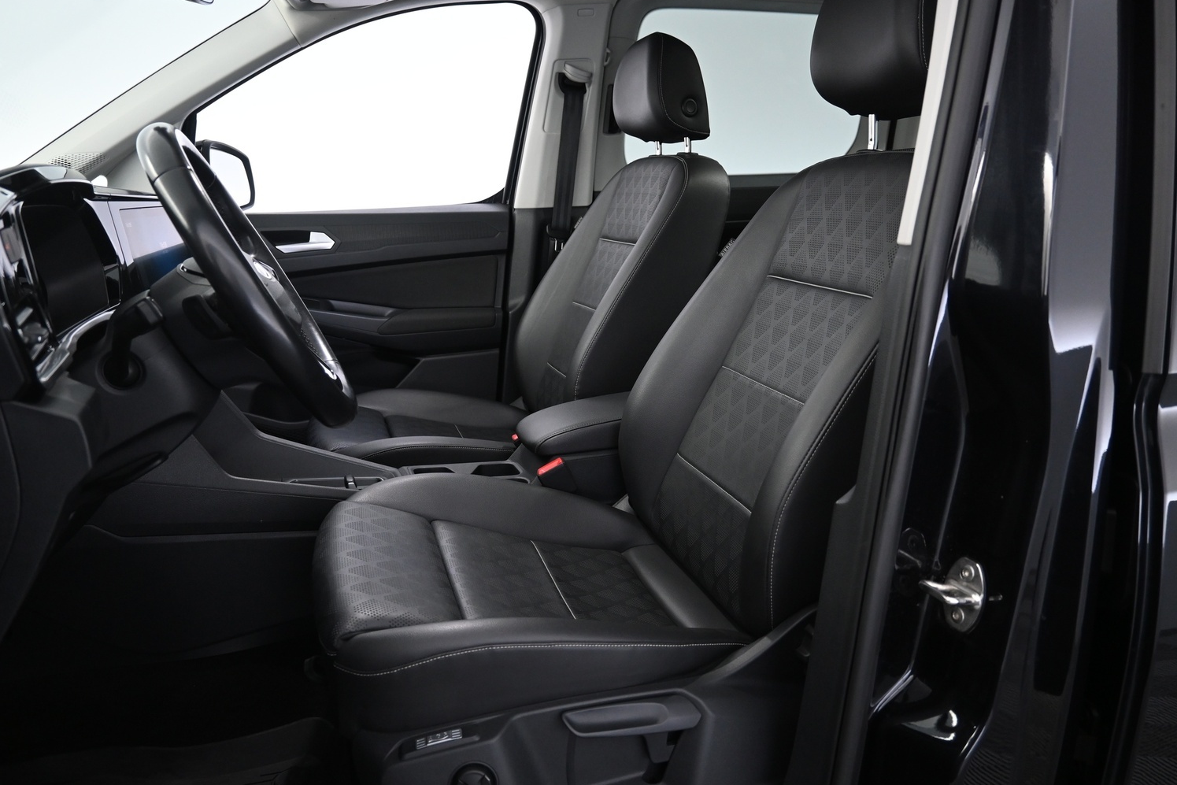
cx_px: 574
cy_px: 382
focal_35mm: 26
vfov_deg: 49.6
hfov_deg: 69.4
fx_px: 850
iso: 1000
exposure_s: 1/25
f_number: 3.5
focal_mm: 16
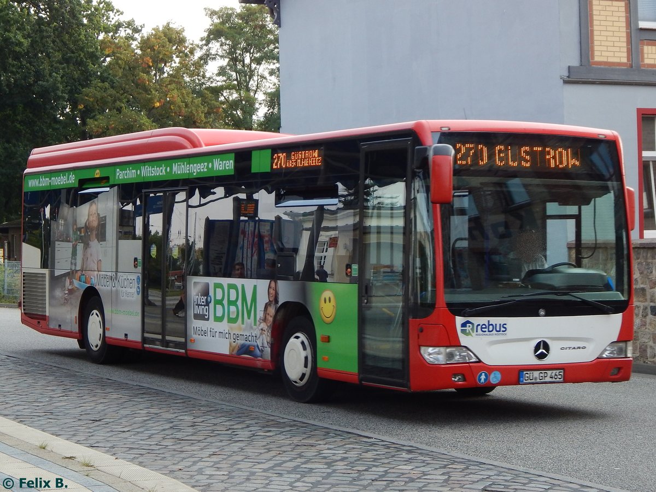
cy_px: 246
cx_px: 328
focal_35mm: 69
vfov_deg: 21.3
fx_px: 1308
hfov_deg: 28.2
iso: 140
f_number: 4.1
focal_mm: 12.3
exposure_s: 1/250
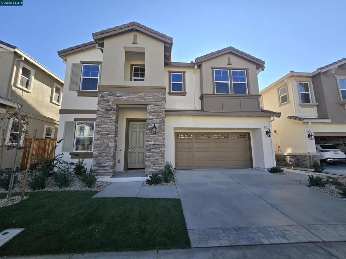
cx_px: 173
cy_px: 130
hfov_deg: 106.2
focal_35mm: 13
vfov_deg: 89.9
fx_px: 130
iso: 50
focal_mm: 2.2
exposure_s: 1/1192
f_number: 2.2
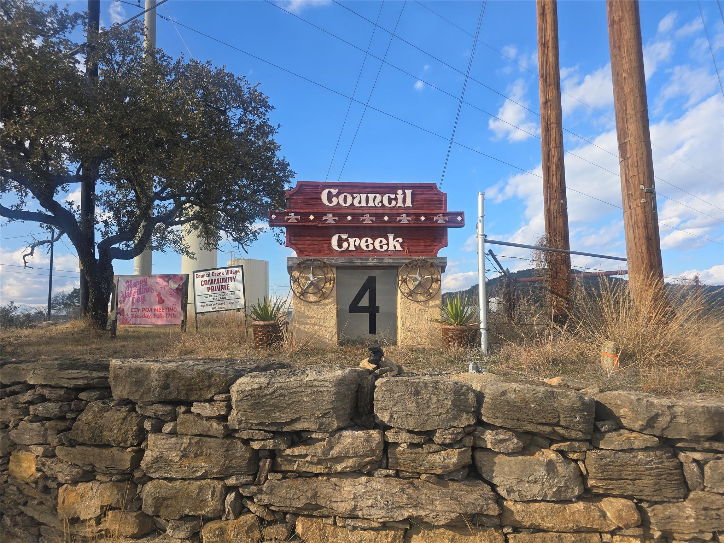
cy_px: 272
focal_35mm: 23
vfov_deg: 58.9
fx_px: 481
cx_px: 362
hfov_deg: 73.9
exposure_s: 1/443
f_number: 1.7
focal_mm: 6.3
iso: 12
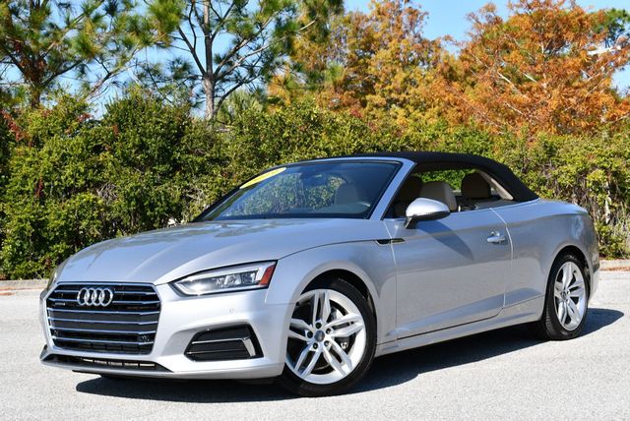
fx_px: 1191
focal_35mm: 68
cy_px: 210
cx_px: 315
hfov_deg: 29.6
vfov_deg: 20.1
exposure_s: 1/250
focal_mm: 34
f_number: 8
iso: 100
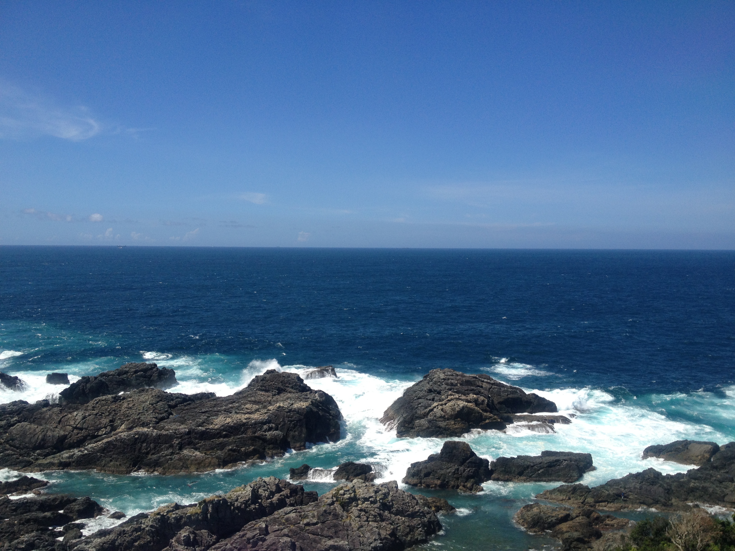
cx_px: 368
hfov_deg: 52.6
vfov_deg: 40.7
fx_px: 743
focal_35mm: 35
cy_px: 276
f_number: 2.4
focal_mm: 4.28
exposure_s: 1/1972
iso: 50
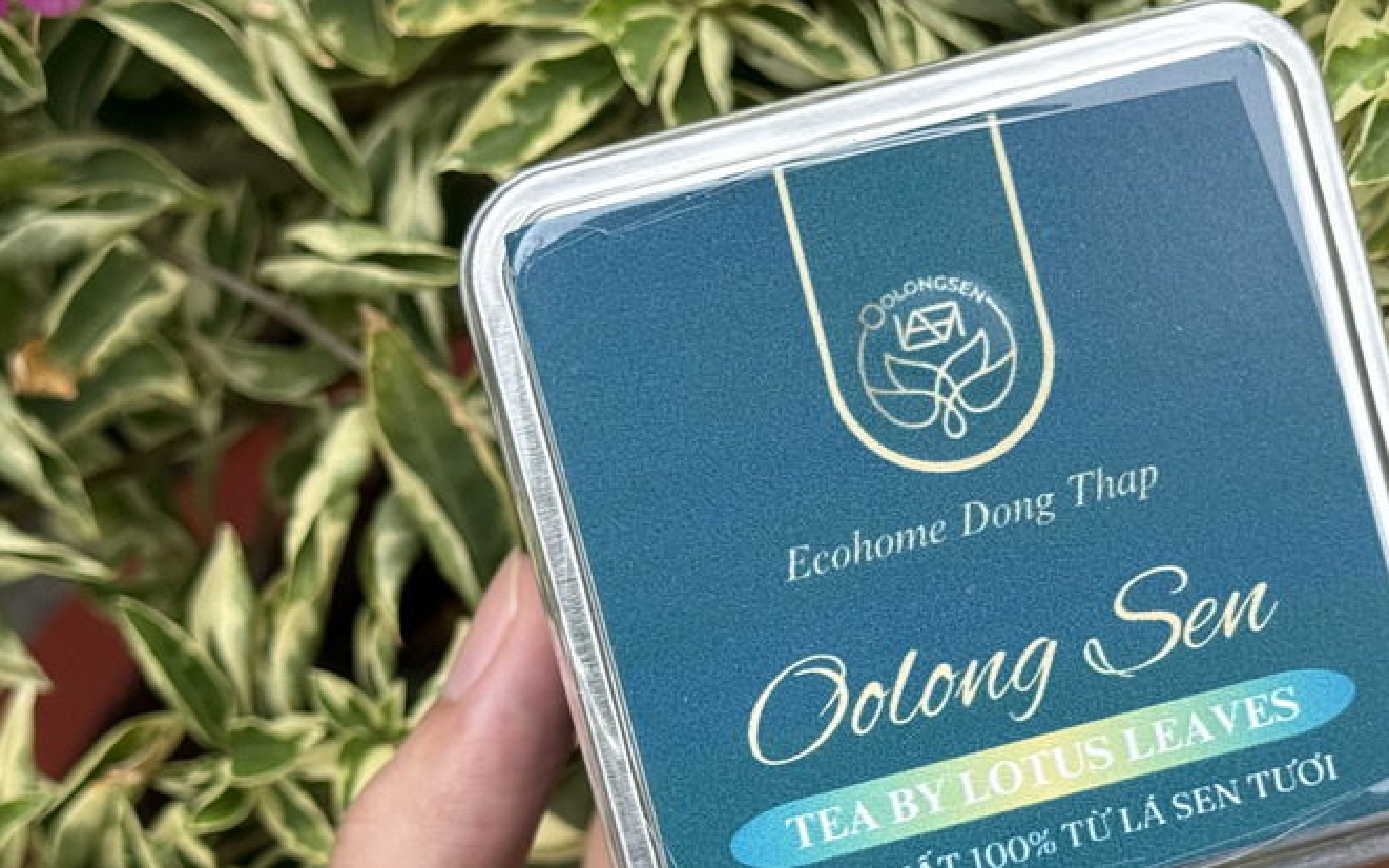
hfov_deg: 26.5
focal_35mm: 77
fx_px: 2915
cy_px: 523
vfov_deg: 16.9
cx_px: 996
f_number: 1.78
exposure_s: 1/1678
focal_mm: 6.76
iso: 80
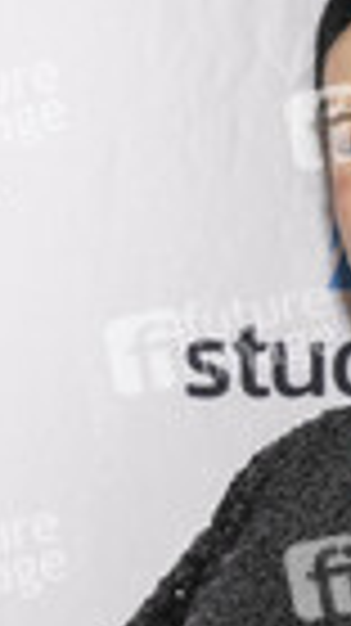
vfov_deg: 12.4
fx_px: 2868
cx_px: 281
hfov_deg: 7.0
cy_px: 455
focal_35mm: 173
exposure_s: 1/200
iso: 800
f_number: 5.6
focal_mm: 51
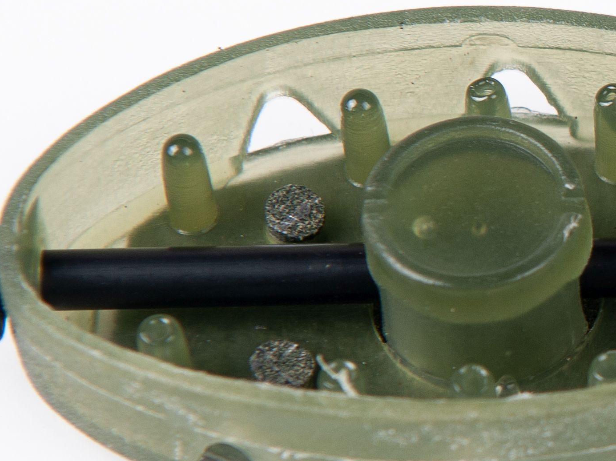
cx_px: 1101
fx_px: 5230
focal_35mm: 294
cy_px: 262
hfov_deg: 6.6
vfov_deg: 5.1
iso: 100
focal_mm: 70
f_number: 9
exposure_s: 1/100
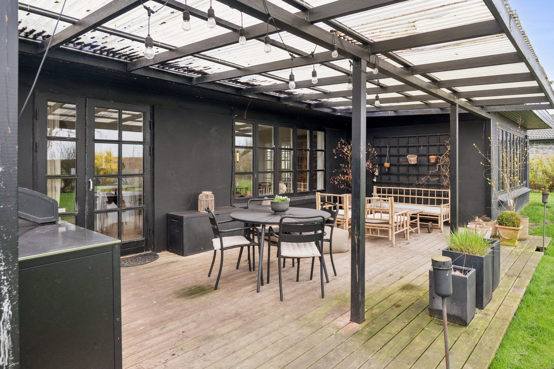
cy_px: 182
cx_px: 277
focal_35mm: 22
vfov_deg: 58.3
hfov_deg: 79.8
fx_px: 331
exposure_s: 1/160
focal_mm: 20.5
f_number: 6.3
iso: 800
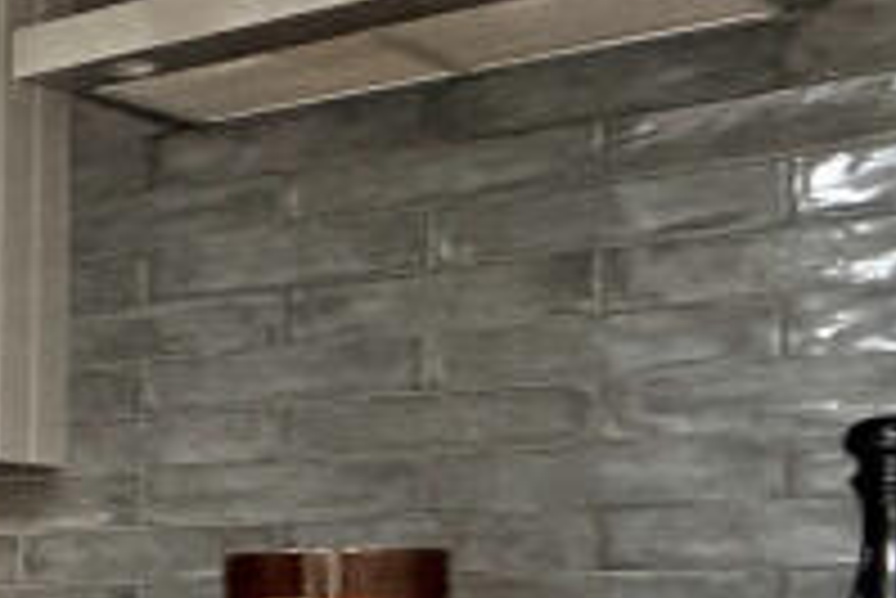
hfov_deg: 14.9
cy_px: 643
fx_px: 1868
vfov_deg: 17.6
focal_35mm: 75
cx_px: -1288
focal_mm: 2.22
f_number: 2.2
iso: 200
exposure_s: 1/100
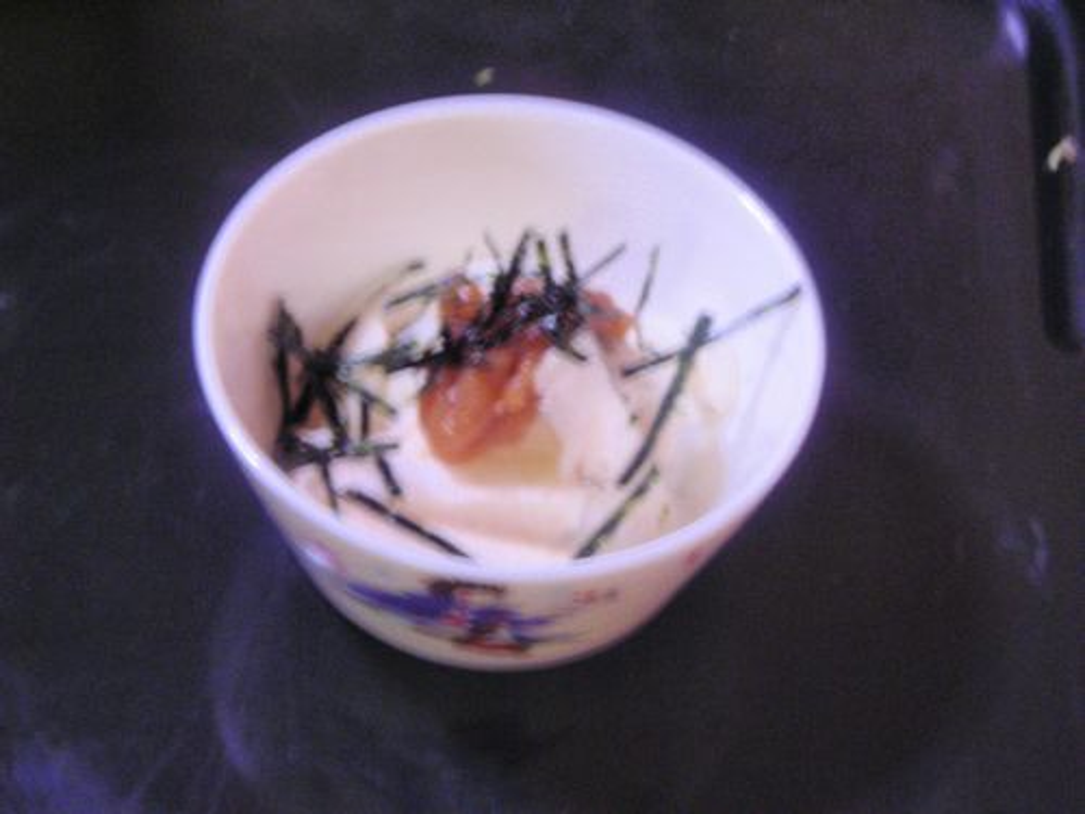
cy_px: 407
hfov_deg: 17.0
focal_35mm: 116
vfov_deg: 12.8
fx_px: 3636
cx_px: 542
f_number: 5.3
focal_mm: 19.2
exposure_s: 1/2.9
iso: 200
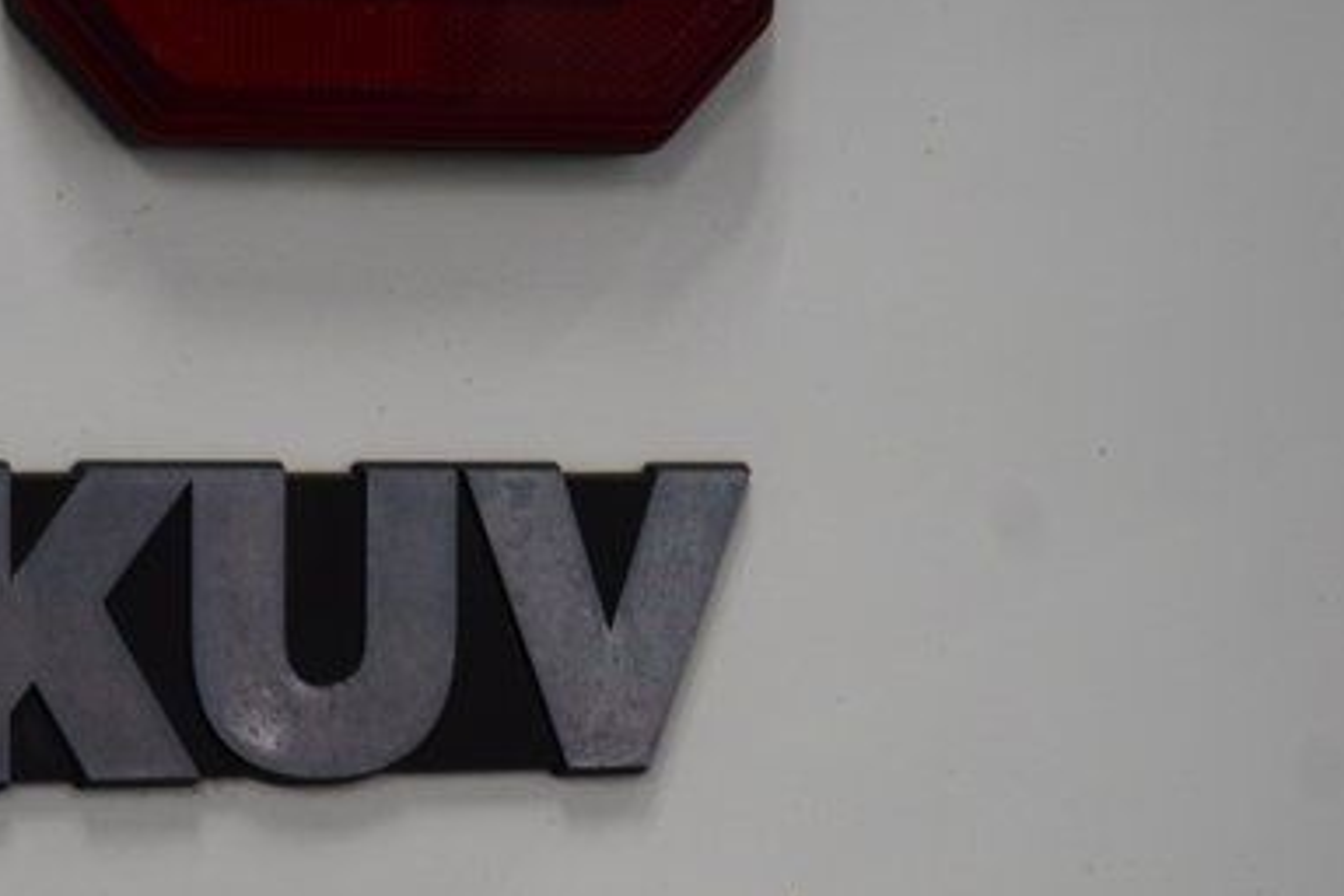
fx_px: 6533
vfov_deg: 7.8
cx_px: 304
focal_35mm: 175
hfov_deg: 11.7
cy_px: 593
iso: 1600
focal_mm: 70
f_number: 5.6
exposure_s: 1/125
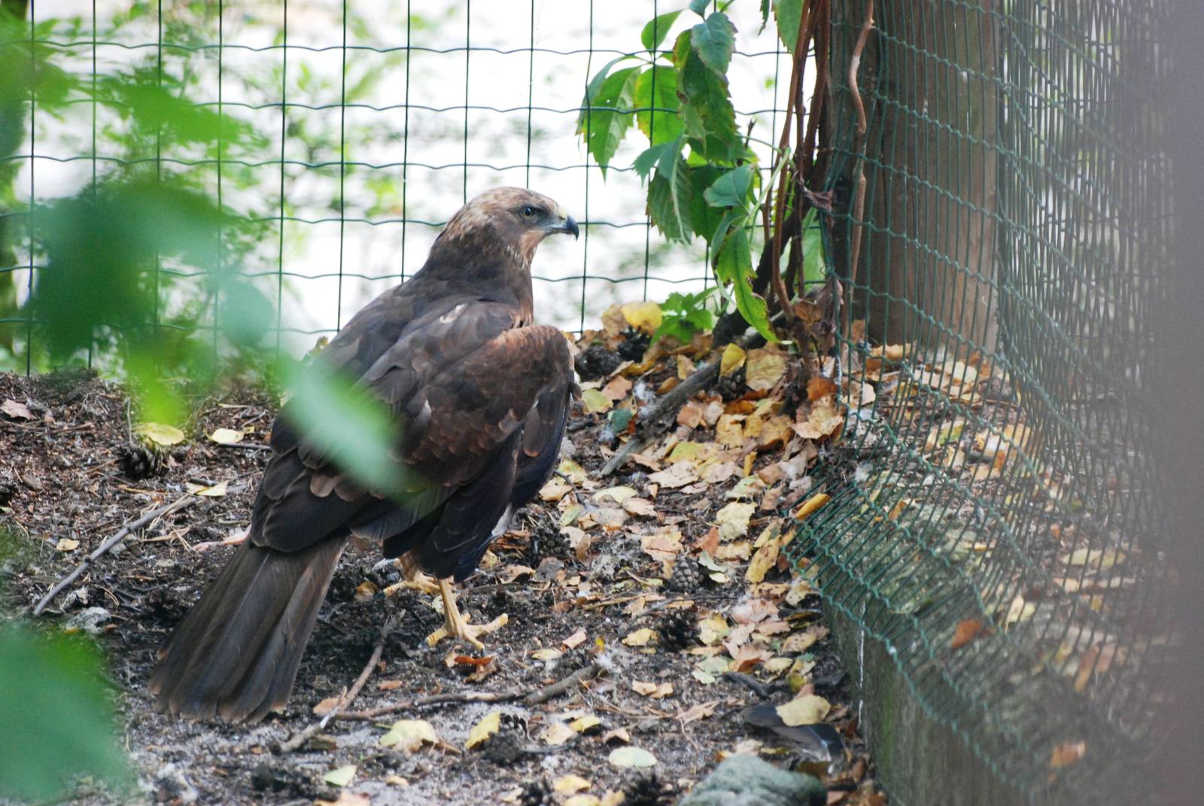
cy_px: 403
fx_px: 11050
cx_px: 602
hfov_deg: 6.2
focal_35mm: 330
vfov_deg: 4.2
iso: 1000
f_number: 5.3
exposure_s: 1/125
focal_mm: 220
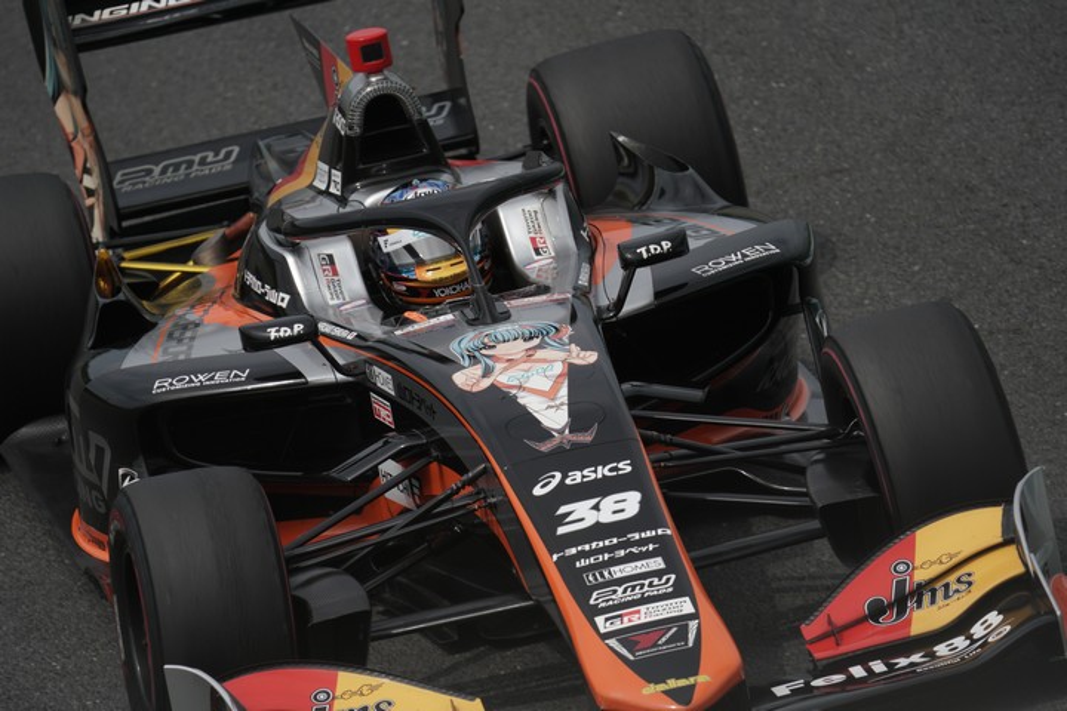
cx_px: 534
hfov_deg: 3.4
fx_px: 17782
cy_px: 356
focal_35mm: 600
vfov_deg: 2.3
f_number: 6.3
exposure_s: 1/1600
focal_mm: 600
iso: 200
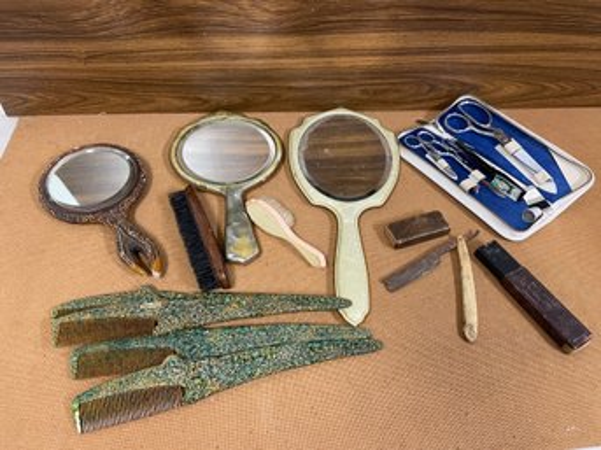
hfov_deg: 67.3
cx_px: 300
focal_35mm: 26
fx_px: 451
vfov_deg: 53.0
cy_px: 225
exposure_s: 1/60
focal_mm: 4.2
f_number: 1.6
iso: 200
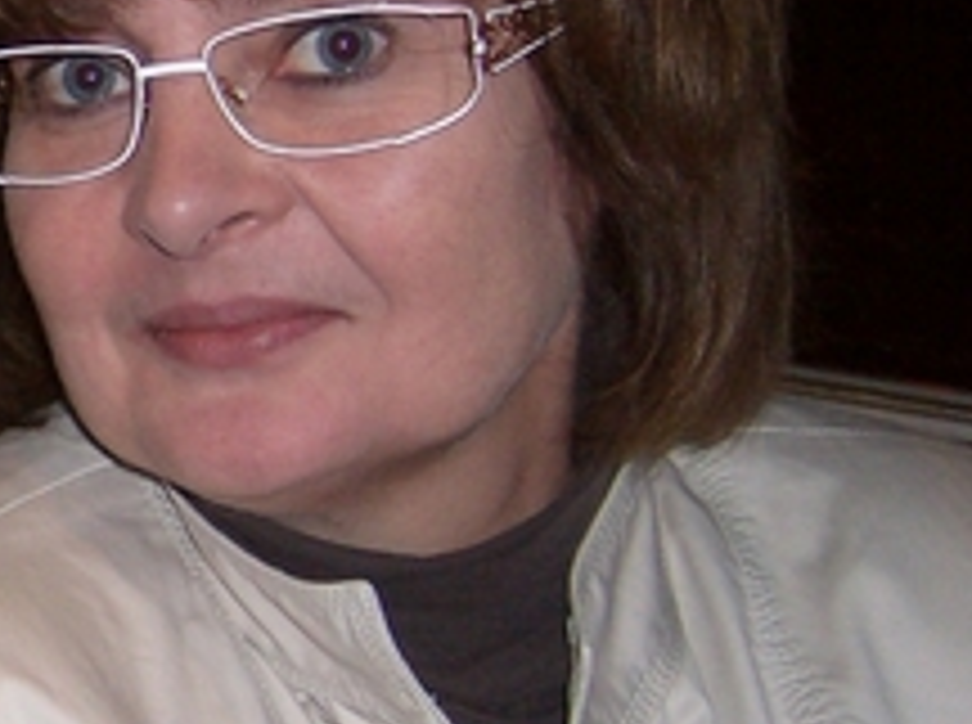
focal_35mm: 100
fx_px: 2802
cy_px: 214
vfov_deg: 14.7
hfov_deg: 18.3
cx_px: -288
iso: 200
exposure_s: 1/60
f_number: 2.8
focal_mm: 6
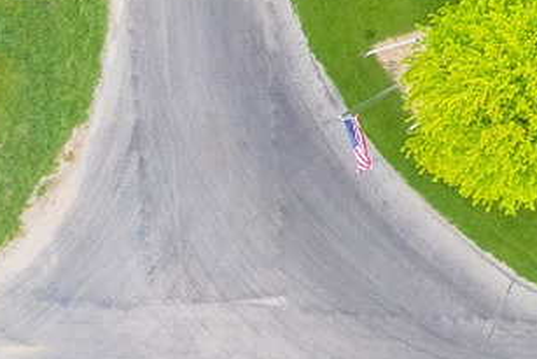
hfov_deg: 15.4
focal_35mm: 116
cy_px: -285
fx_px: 1731
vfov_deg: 11.0
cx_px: 947
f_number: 2.8
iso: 100
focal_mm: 8.38
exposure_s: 1/500
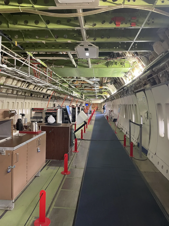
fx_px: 169
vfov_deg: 67.3
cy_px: 113
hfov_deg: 53.1
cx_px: 84
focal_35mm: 26
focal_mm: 4.2
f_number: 1.6
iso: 500
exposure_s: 1/40
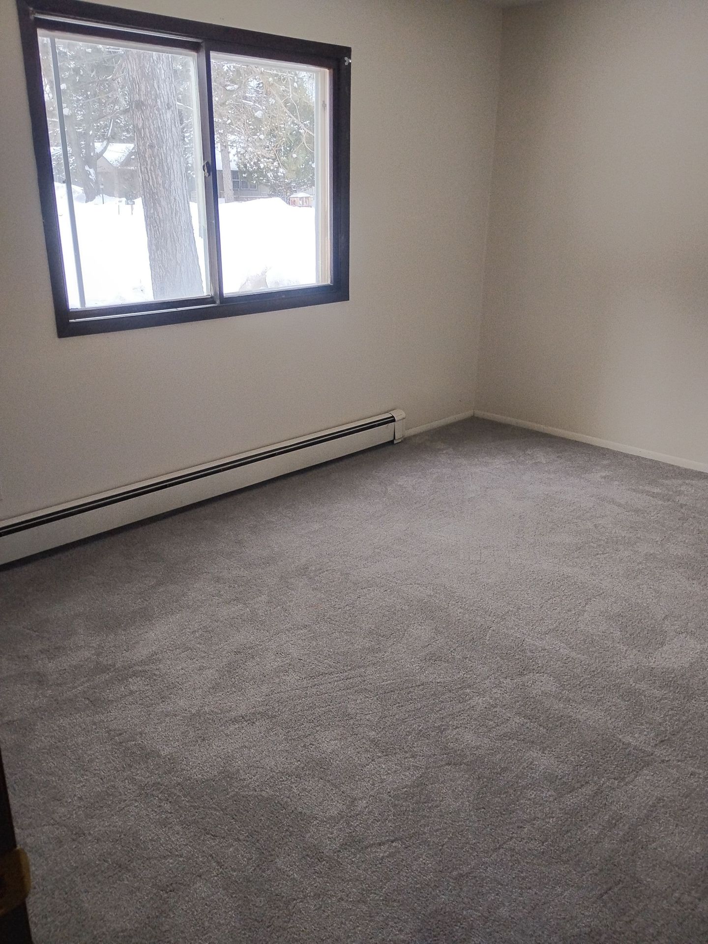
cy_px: 472
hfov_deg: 49.7
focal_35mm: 28
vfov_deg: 63.4
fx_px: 764
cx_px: 354
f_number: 1.8
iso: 428
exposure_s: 1/120
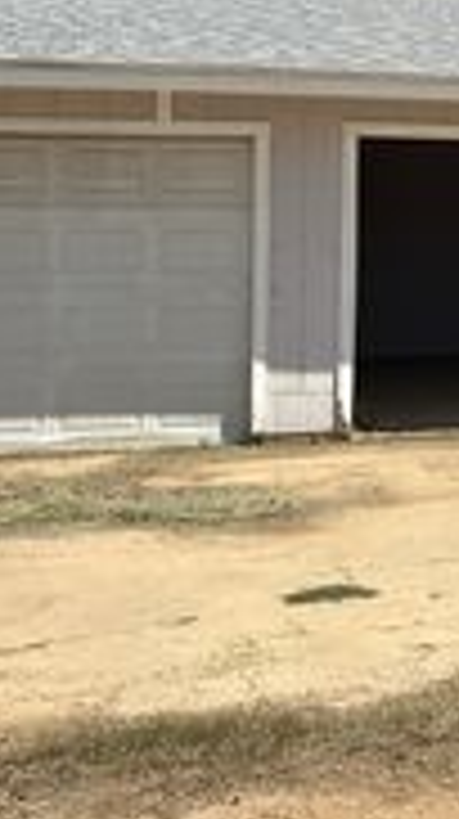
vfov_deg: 28.8
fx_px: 1562
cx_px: 891
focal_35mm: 72
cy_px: 178
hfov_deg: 14.2
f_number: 1.78
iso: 80
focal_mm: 6.86
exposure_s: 1/5848
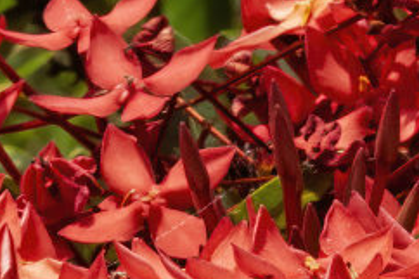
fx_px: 6909
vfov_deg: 2.3
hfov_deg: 3.5
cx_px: 462
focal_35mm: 594
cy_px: 486
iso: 400
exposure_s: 1/30
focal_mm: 60
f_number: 25
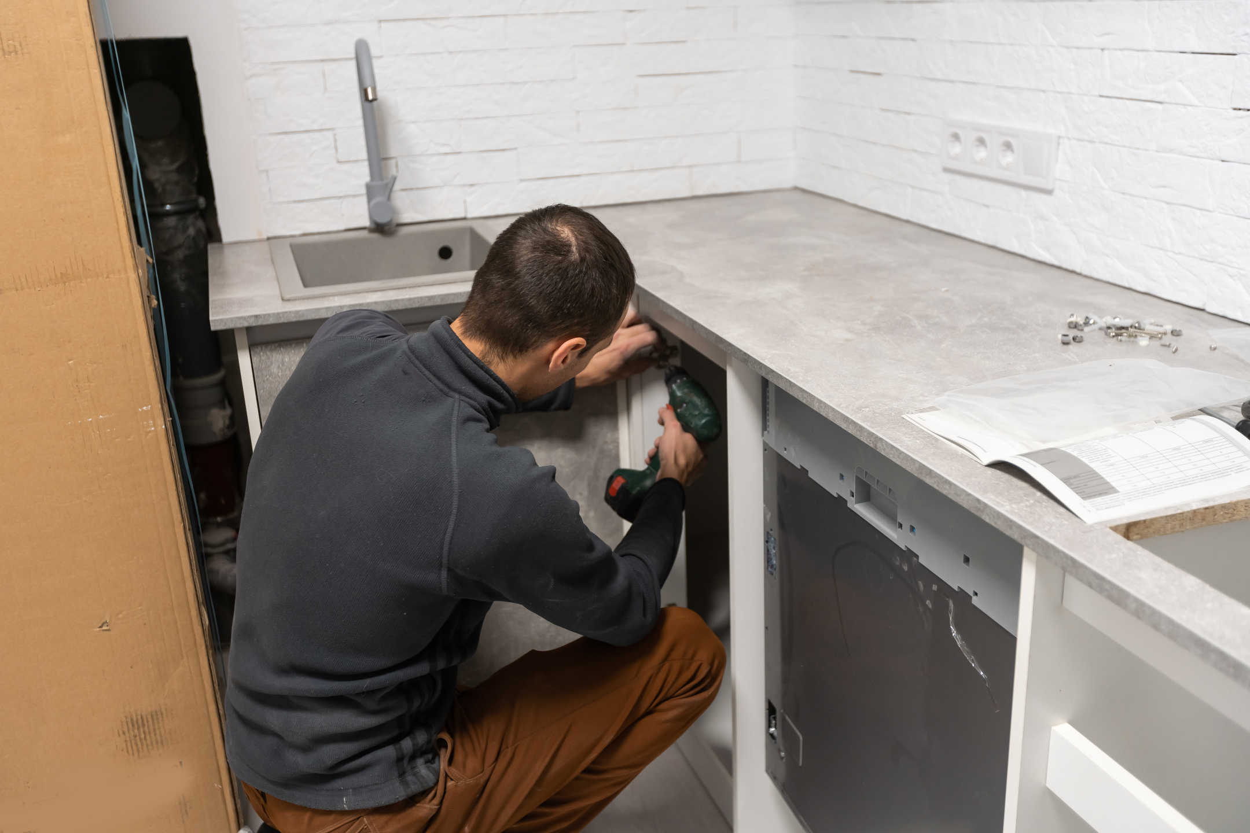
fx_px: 1180
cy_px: 416
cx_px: 625
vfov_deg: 38.9
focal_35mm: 34
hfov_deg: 55.8
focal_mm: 34
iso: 250
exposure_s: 1/80
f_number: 2.8
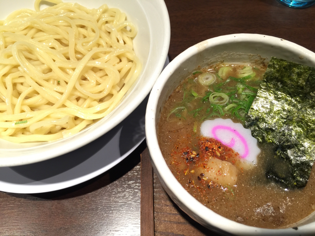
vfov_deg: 48.2
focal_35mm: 29
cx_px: 158
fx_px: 264
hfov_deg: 61.7
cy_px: 118
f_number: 2.2
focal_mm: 4.15
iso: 32
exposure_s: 1/15
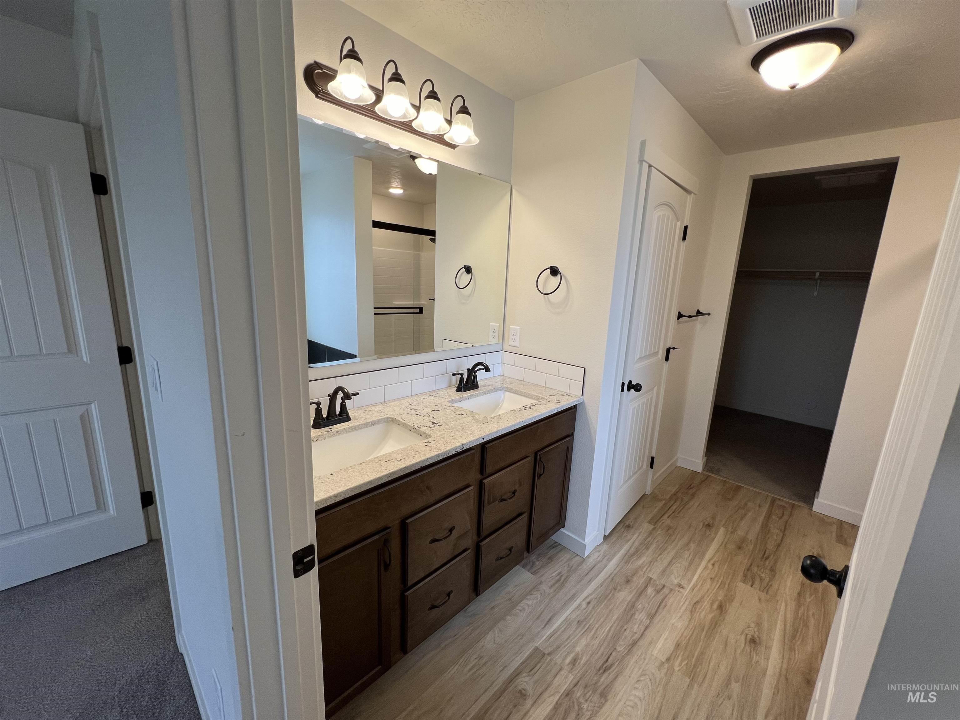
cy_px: 360
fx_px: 361
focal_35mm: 13
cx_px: 480
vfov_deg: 89.9
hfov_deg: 106.2
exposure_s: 1/120
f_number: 1.8
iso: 80
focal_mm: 1.57
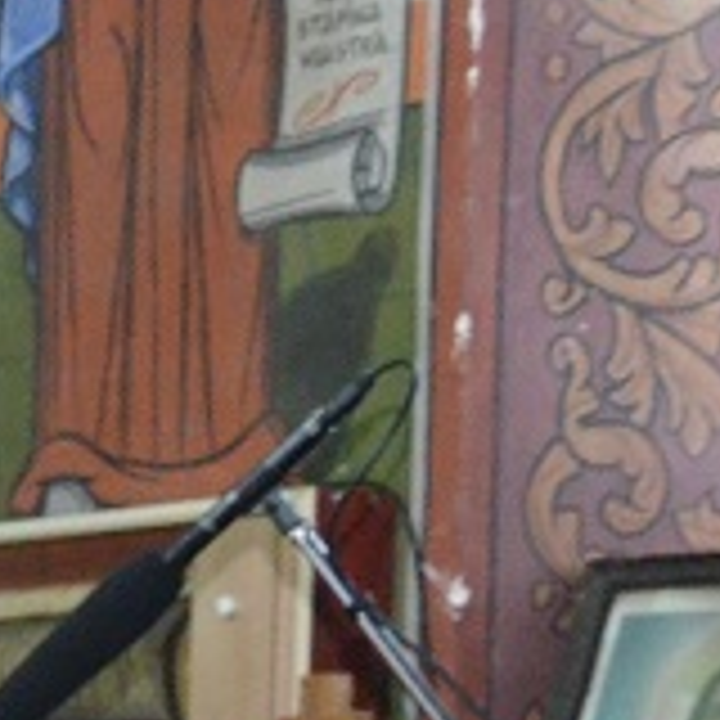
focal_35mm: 172
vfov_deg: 9.5
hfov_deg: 7.8
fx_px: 4048
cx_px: -1890
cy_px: 1422
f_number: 4
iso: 3200
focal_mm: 18
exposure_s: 1/60
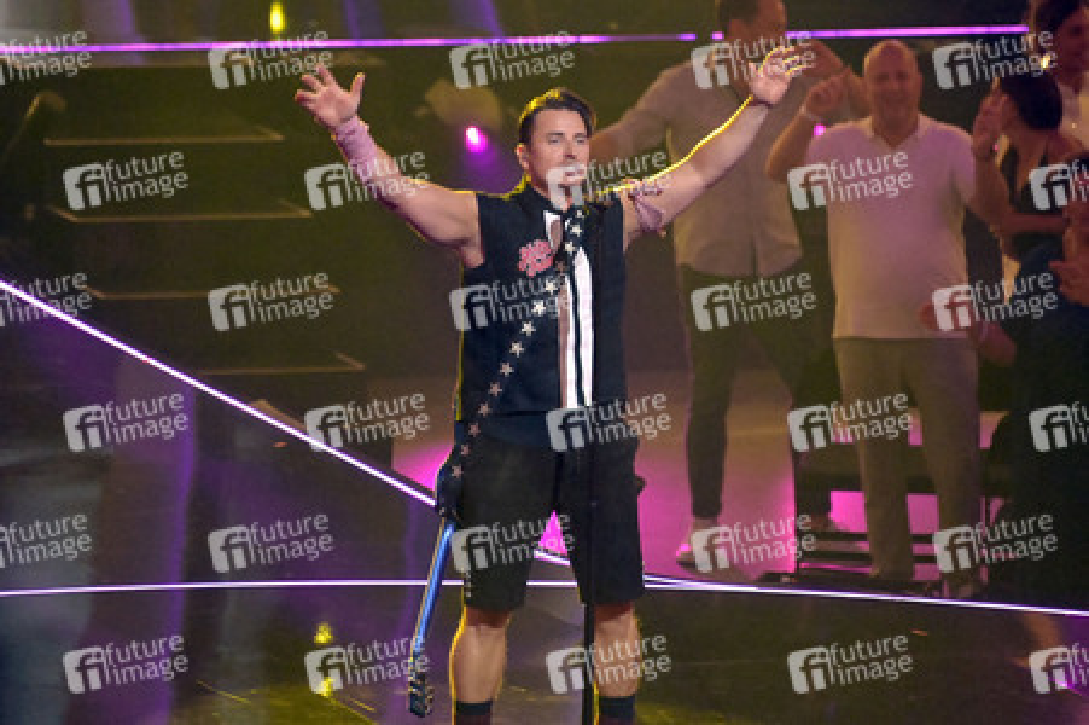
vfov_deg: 2.7
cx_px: 544
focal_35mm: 500
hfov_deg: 4.1
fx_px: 15114
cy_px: 362
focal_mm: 500
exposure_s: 1/400
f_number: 5.6
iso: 16000
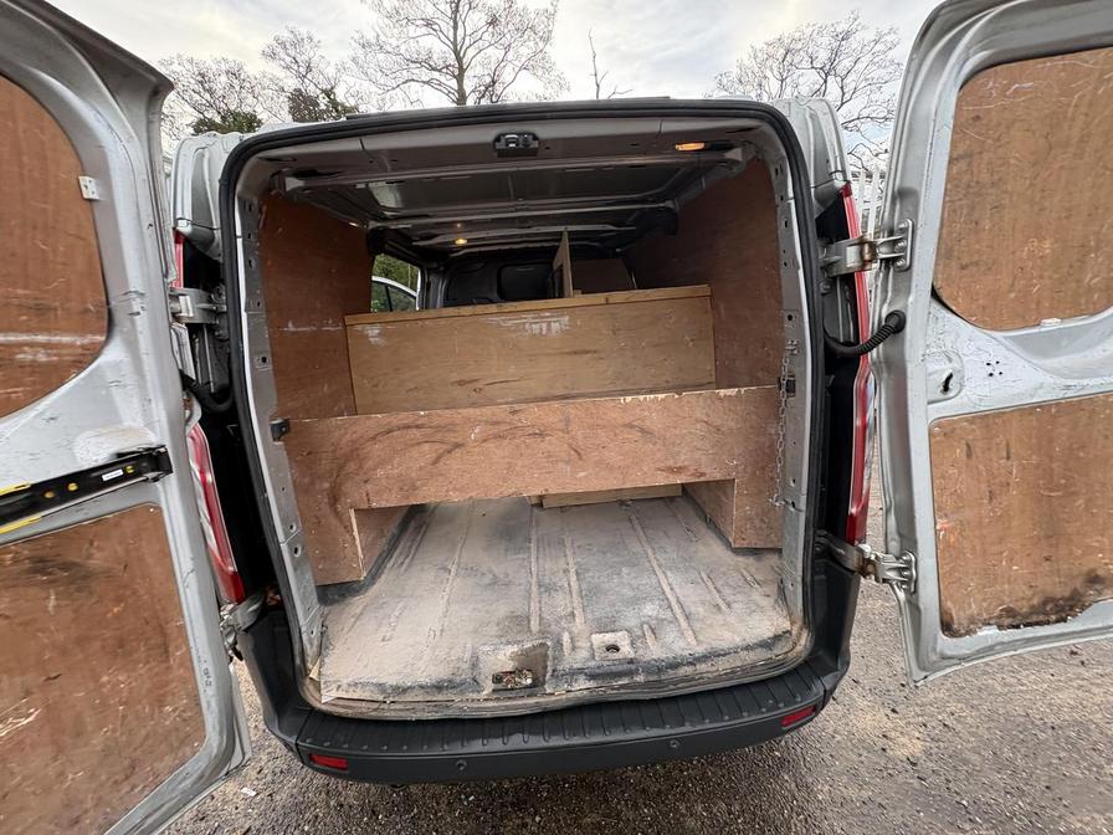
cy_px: 418
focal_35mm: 14
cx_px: 556
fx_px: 450
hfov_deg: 102.1
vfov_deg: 85.7
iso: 80
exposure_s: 1/136
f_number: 2.2
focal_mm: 2.22
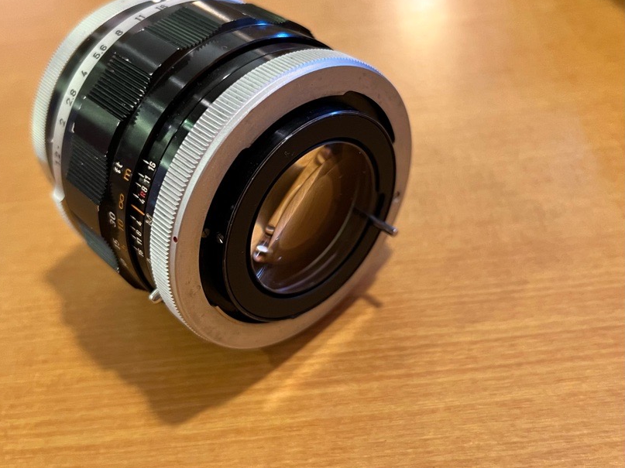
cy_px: 182
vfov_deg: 42.7
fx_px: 596
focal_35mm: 33
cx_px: 230
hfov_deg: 54.7
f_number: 1.5
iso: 250
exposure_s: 1/50
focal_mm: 5.7
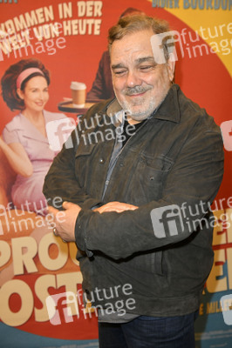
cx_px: 116
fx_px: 436
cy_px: 174
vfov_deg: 43.6
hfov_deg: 29.8
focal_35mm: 45
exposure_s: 1/125
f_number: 5
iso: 2000
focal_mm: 45
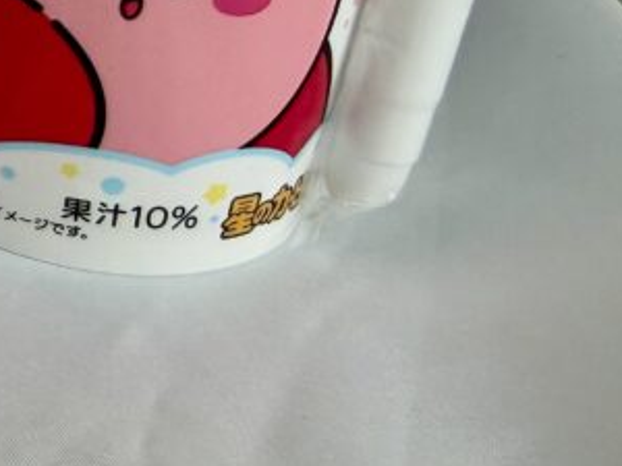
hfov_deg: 21.2
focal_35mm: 82
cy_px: -174
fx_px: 1473
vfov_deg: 16.8
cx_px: -228
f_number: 2.2
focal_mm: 2.22
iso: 80
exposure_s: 1/121
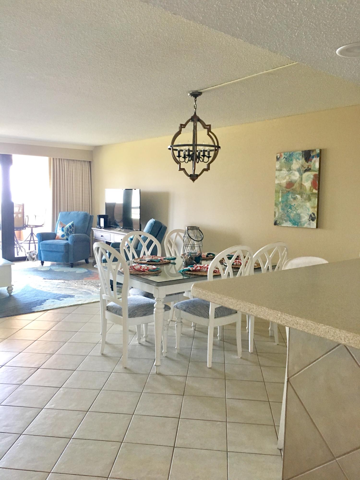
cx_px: 180
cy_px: 240
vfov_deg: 61.7
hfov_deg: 48.2
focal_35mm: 29
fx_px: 402
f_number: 2.2
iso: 125
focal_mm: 4.15
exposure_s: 1/30
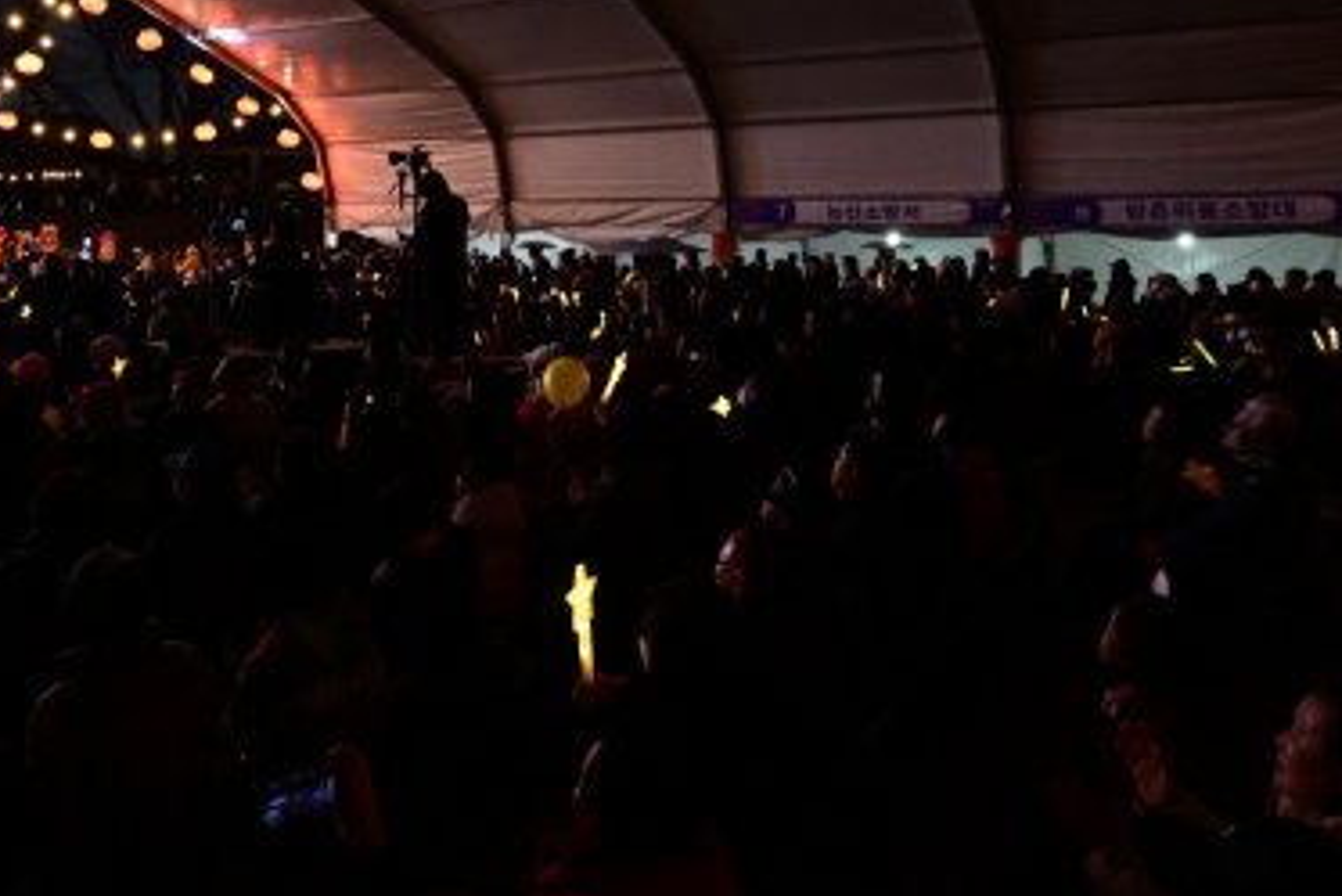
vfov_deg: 41.9
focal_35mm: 30
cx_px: 486
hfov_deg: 60.9
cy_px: 193
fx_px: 1119
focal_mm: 14
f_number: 8
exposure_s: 1/100
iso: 5000
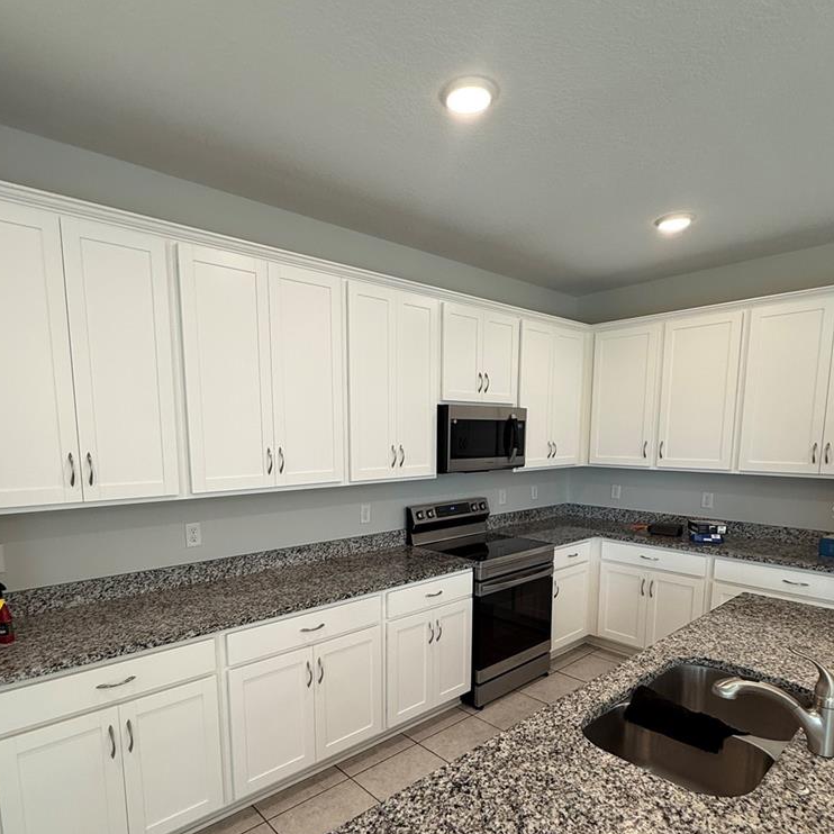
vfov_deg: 73.8
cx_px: 406
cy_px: 511
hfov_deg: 74.8
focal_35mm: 20
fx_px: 545
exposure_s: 1/120
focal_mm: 2.22
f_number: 2.2
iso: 125
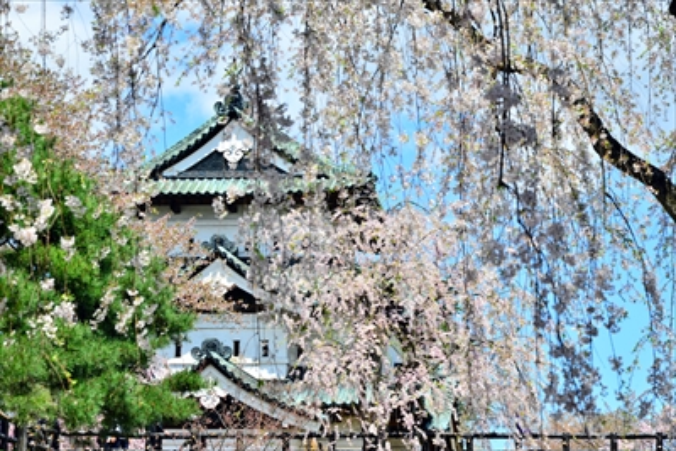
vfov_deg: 11.4
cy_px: 226
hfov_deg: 17.1
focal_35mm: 120
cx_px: 338
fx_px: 2254
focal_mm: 120
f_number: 11
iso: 400
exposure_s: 1/500
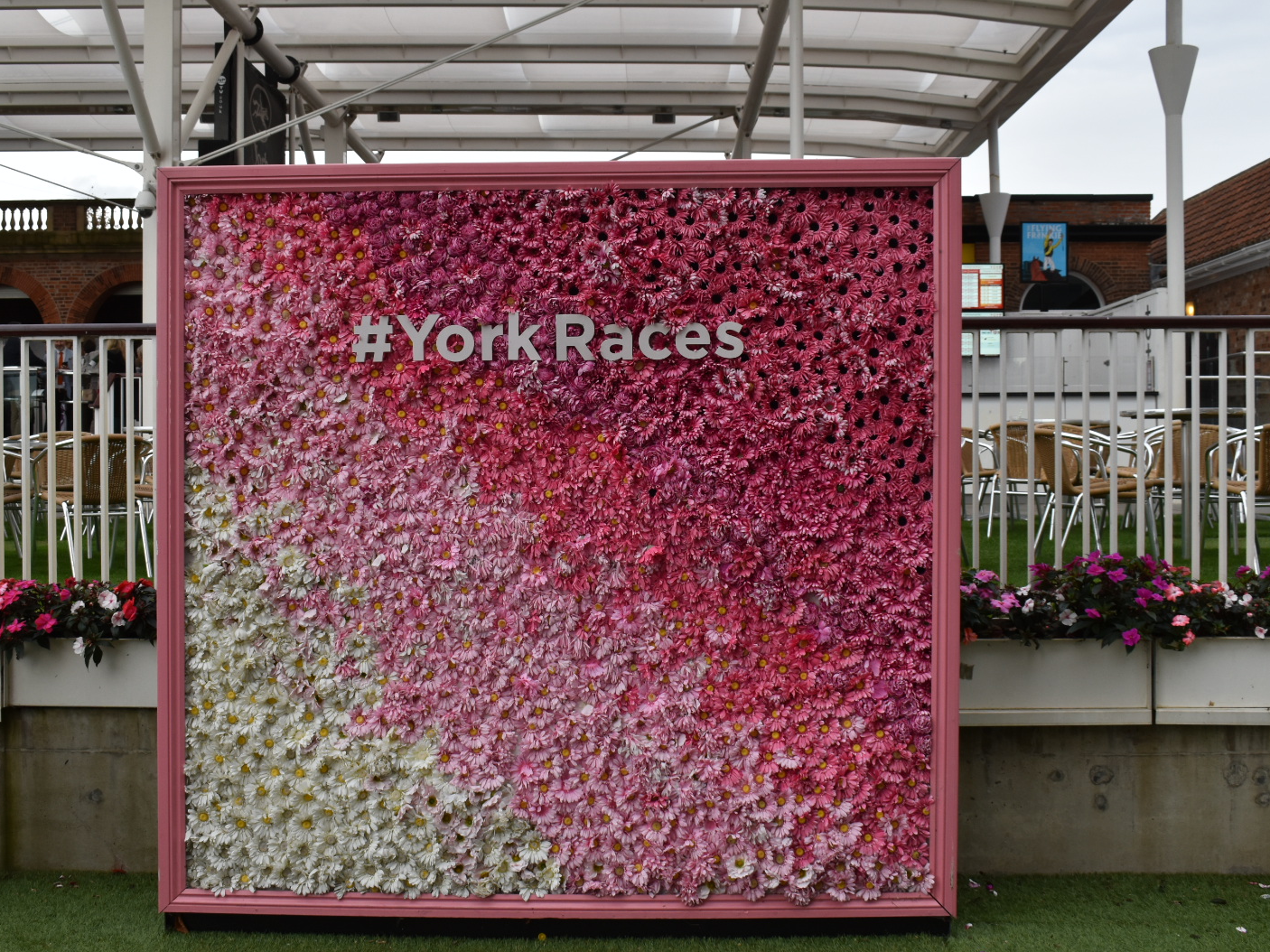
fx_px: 1524
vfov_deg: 34.7
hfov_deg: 45.2
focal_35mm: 42
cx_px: 606
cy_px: 465
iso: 400
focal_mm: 25
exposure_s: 1/250
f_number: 8
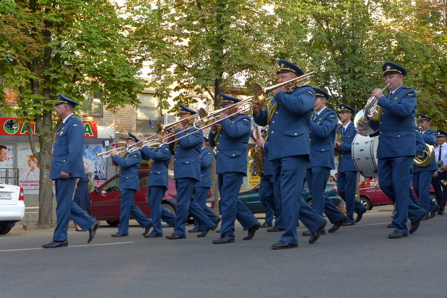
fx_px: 534
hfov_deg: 45.4
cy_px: 149
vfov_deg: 31.2
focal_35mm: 43
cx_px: 224
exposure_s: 1/160
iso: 80
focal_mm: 8.4
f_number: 2.8
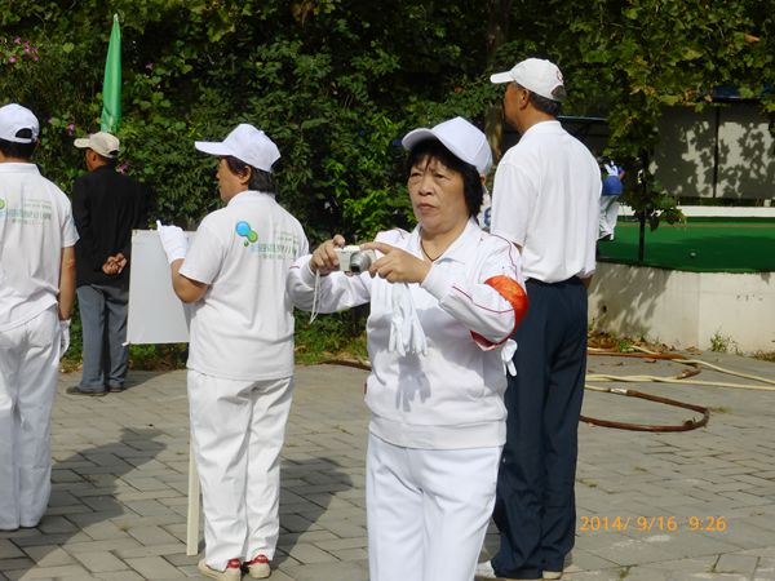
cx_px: 388
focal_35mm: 69
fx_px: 1545
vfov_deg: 21.3
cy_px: 290
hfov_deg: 28.2
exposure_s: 1/800
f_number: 4.9
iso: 100
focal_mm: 11.7
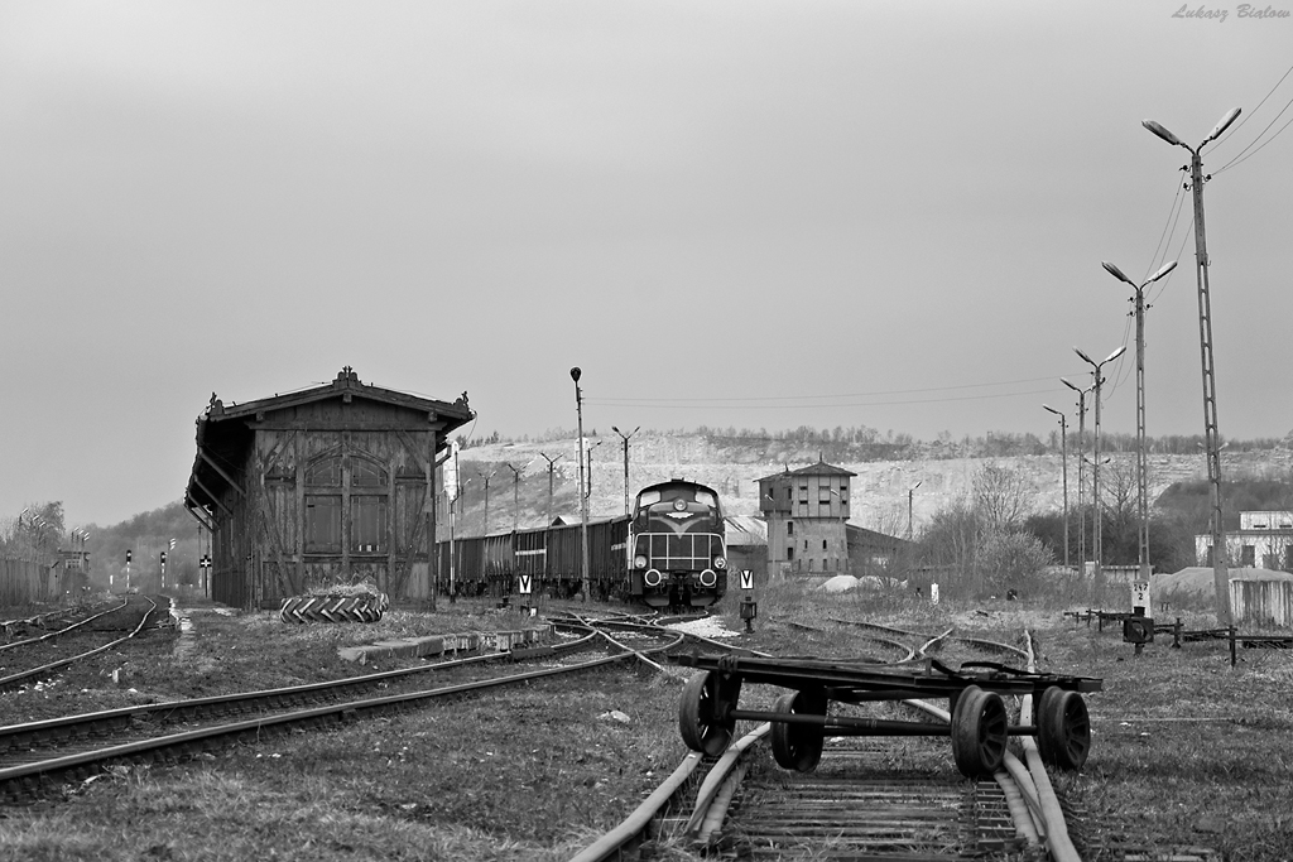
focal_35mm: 112
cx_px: 646
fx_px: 4041
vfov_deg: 12.2
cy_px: 431
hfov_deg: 18.2
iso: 100
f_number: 5.6
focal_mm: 75
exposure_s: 1/20
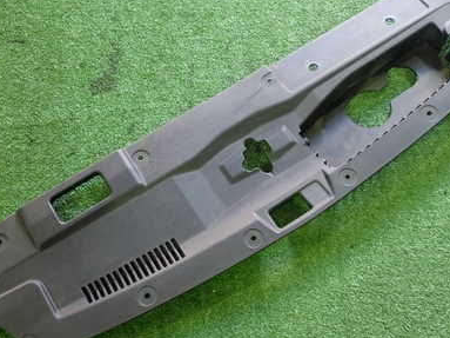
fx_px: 611
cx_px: 227
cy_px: 154
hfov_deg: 40.4
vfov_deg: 30.8
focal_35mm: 47
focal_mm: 5.4
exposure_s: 1/30
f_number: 2.3
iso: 400
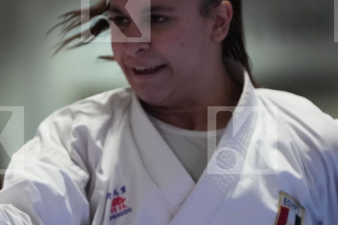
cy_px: 140
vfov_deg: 2.4
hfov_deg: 3.7
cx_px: 116
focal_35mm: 561
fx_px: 5266
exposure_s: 1/500
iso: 5000
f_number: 2.8
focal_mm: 188
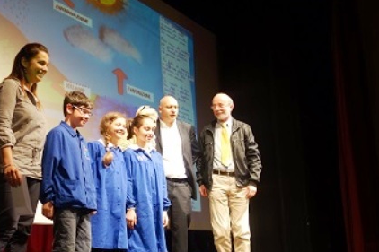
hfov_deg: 43.7
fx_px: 463
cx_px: 118
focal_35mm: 44
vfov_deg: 30.4
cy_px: 150
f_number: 2
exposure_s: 1/30
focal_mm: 10.63
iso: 160
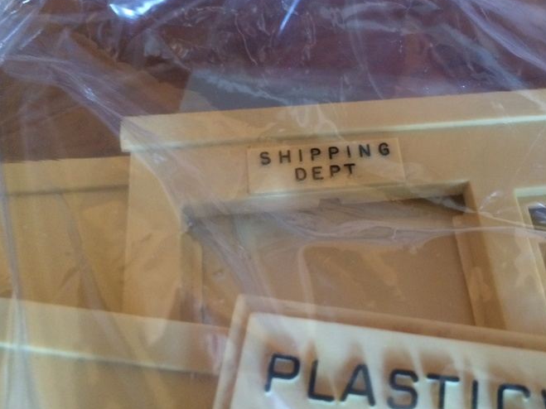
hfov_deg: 45.2
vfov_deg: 35.0
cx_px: 359
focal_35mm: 41
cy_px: 168
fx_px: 647
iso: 320
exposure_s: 1/24
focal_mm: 4.12
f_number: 2.2
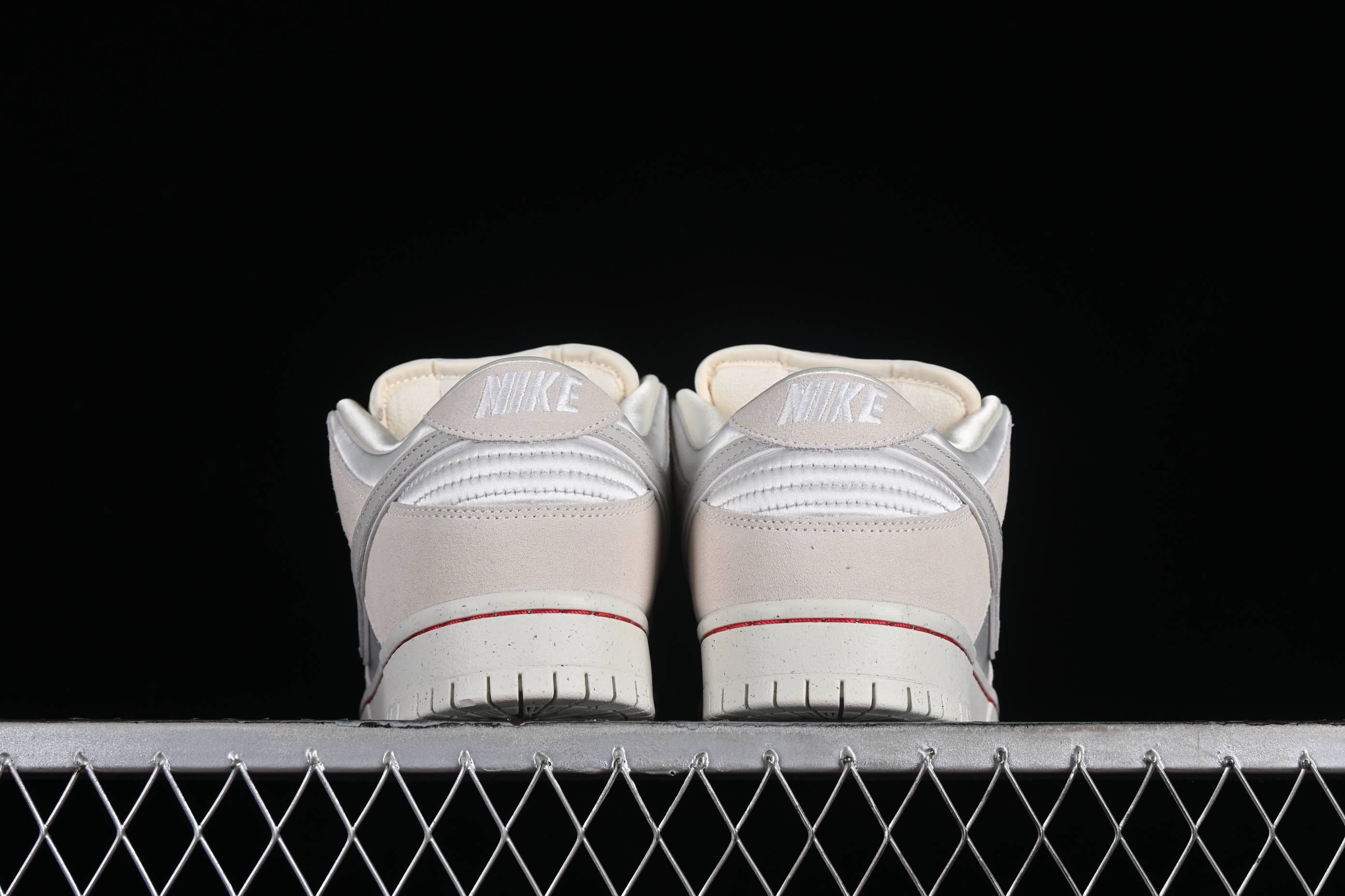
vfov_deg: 18.2
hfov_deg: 27.0
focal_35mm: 75
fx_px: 2802
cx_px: 672
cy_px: 448
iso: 160
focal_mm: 50
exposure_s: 1/80
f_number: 8
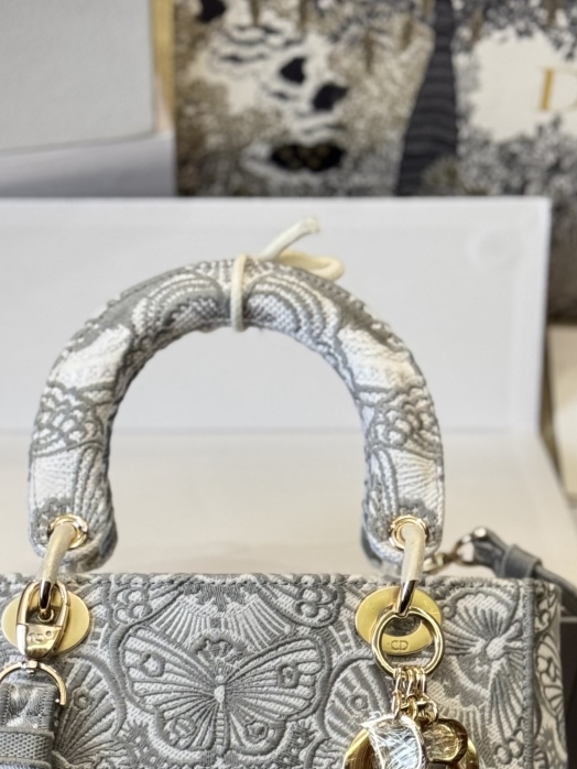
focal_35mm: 99
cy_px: 614
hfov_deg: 14.9
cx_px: 219
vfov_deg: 19.6
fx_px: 2199
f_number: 1.78
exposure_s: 1/50
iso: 250
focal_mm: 6.76
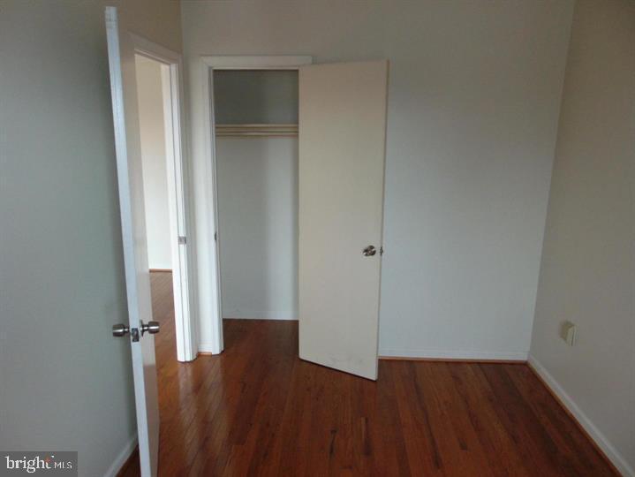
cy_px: 238
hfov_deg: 69.4
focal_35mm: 25
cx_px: 318
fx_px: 459
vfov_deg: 54.9
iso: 200
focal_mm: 4.5
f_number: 3
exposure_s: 1/30
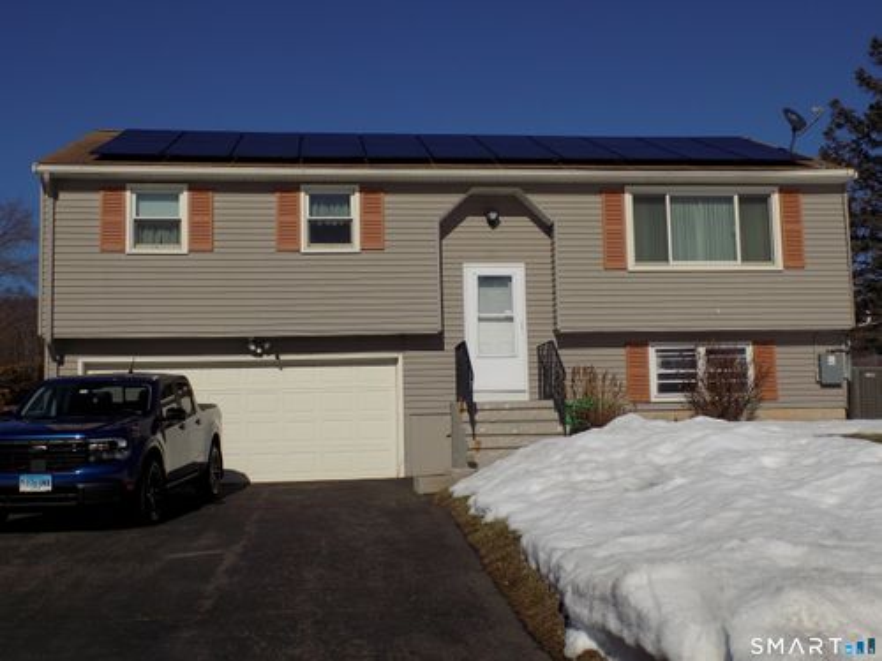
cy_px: 330
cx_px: 441
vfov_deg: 35.1
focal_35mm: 41
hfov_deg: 45.8
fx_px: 1045
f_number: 11.5
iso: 80
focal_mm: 7.3
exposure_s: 1/320
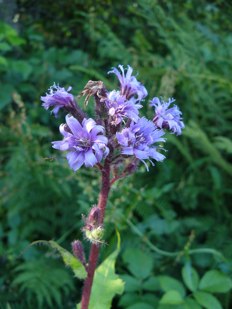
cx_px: 116
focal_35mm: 36
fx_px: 322
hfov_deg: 39.7
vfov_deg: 51.4
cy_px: 154
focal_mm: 6
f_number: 2.8
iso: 100
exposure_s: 1/60
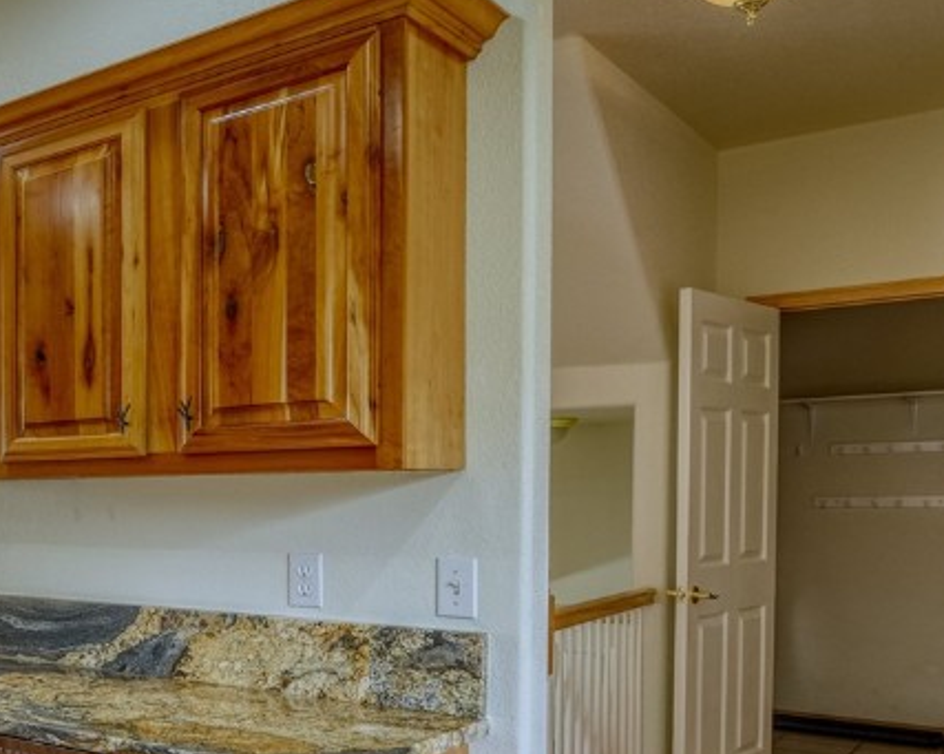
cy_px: 535
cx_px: -155
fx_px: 1061
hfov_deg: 37.7
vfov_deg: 38.4
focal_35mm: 38
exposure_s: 1/15
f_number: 6.4
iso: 800
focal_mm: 10
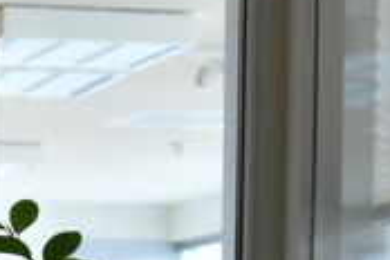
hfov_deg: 8.7
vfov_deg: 5.5
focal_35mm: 236
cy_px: 744
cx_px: -13
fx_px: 2556
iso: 6400
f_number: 3.5
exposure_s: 1/400
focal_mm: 32
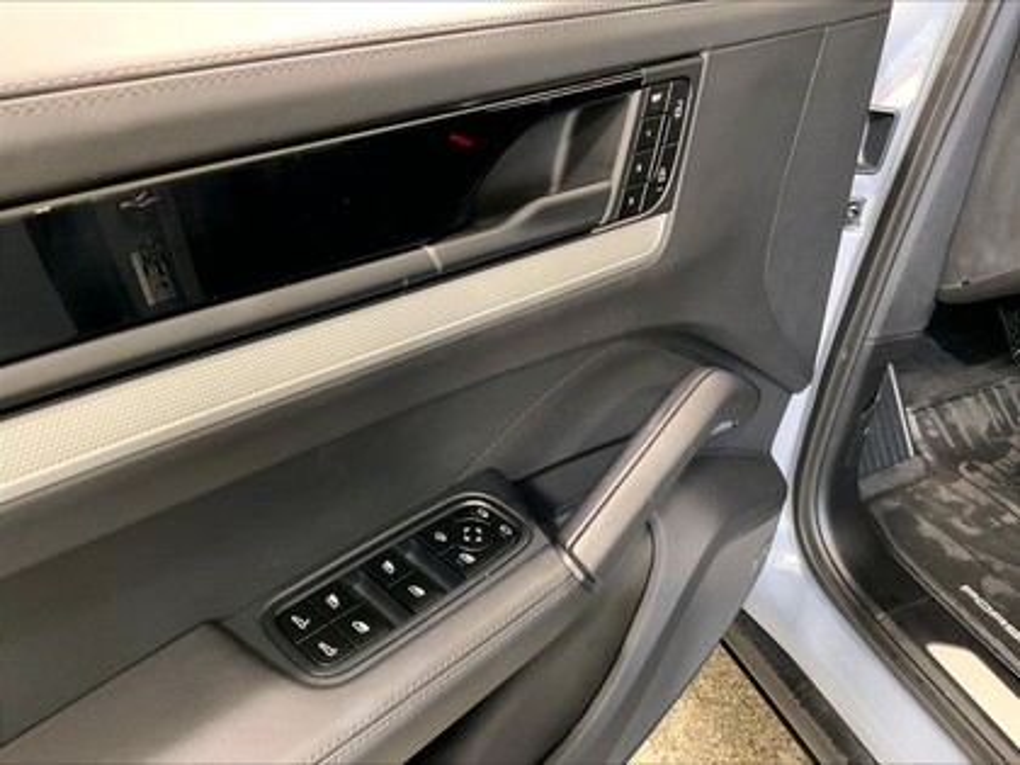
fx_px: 855
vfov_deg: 48.2
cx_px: 510
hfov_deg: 61.7
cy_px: 382
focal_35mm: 29
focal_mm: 3
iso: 125
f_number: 1.8
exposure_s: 1/60
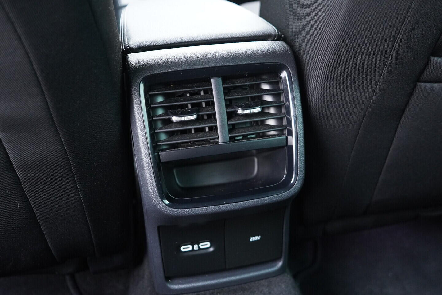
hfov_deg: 53.1
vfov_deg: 36.9
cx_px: 221
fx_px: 442
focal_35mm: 36
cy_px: 148
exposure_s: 1/40
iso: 2000
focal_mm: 24
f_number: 2.8
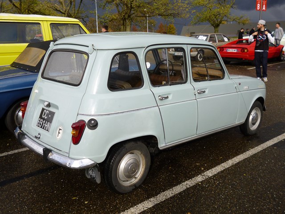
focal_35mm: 36
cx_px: 142
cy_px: 107
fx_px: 296
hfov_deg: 51.4
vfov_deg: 39.7
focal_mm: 6.4
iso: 100
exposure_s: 1/500
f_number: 3.5
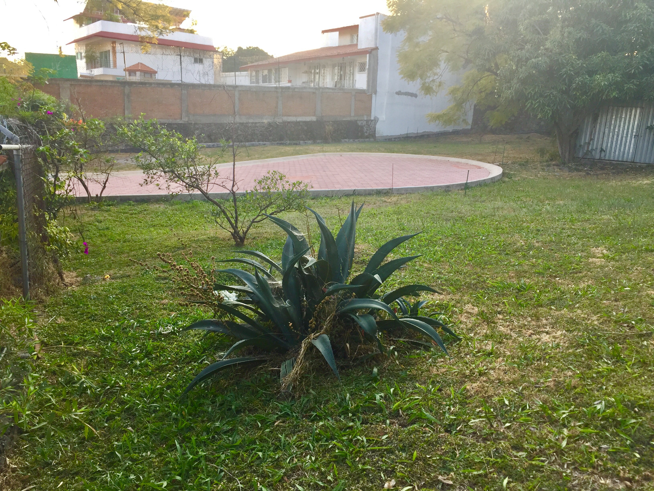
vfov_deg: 48.2
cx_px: 327
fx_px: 548
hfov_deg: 61.7
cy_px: 246
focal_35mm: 29
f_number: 2.2
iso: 32
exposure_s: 1/157
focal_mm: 4.15
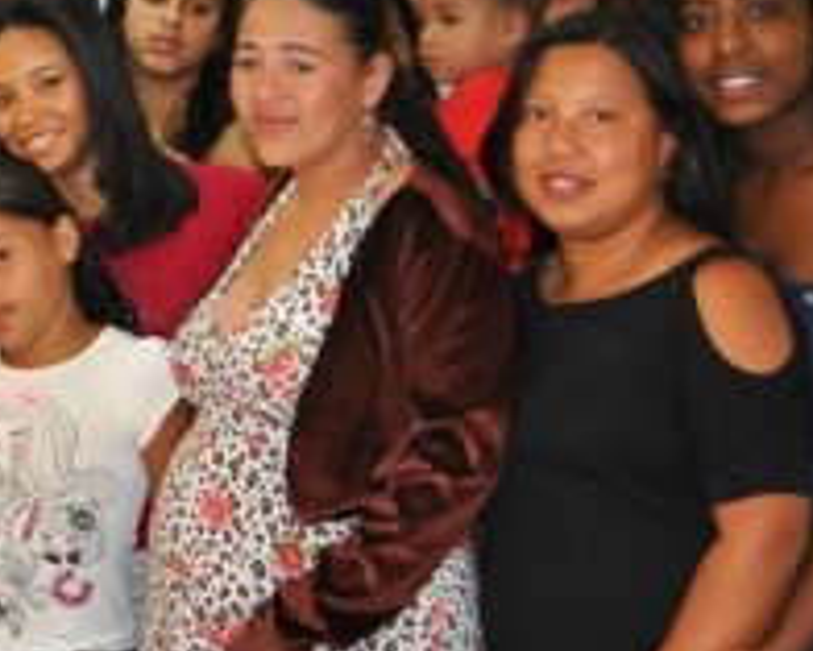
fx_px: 2696
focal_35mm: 112
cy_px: 294
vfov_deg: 13.8
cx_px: -249
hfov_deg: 16.2
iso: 800
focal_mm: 26
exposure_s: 1/60
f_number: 4.2
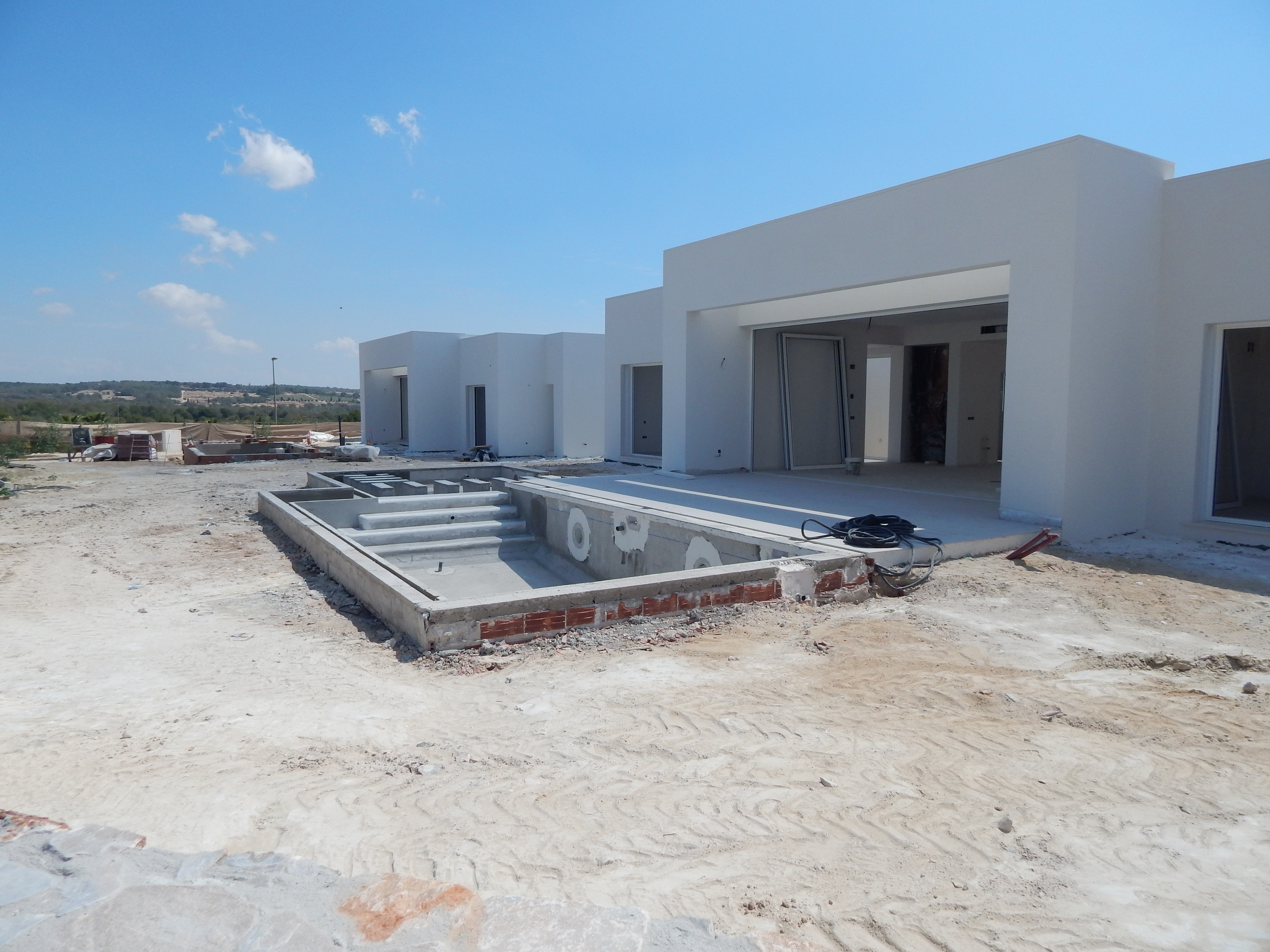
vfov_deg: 61.1
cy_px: 476
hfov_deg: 76.4
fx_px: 807
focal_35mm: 22
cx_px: 635
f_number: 6
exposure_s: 1/800
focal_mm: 4
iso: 125
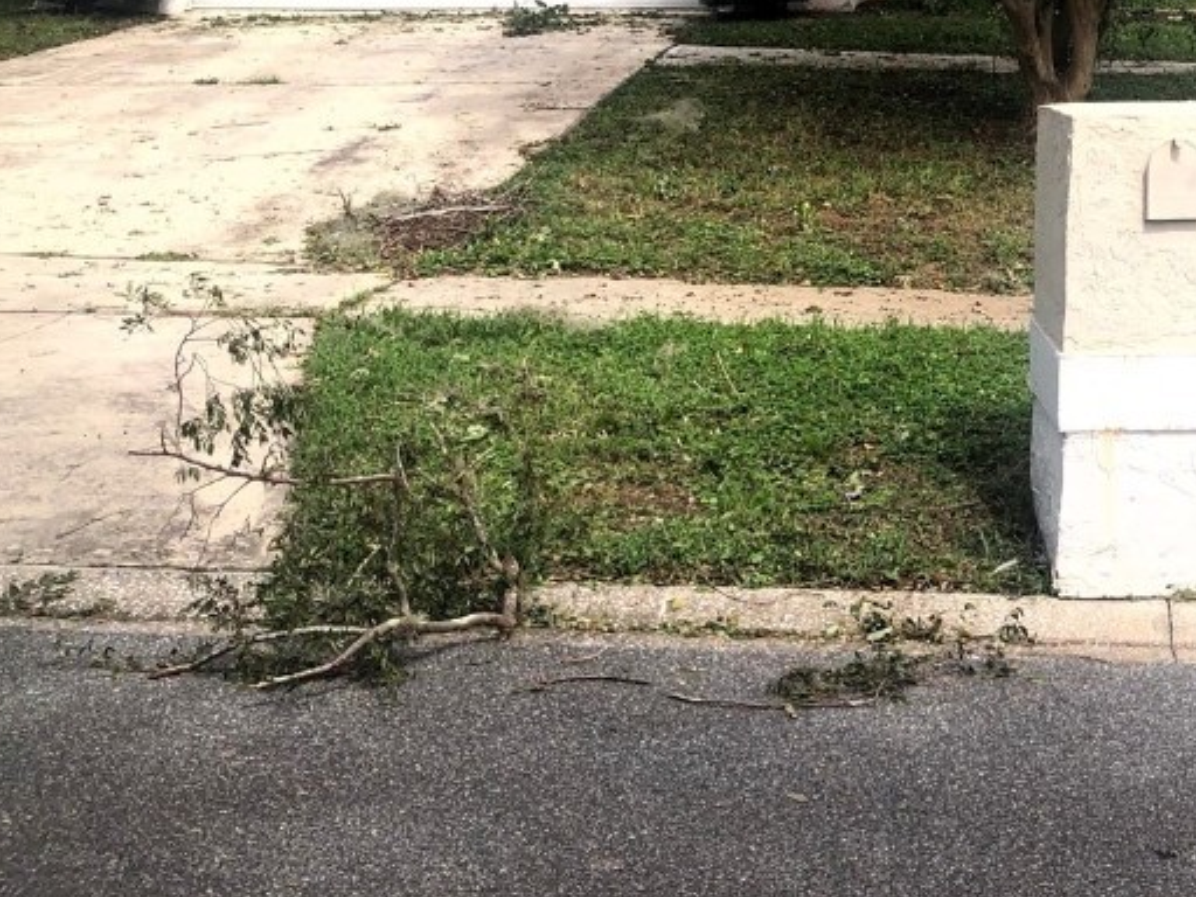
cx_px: 1121
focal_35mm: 56
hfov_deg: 32.3
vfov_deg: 25.0
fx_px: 1935
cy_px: 19
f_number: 1.8
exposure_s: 1/1621
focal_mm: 3.99
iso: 20
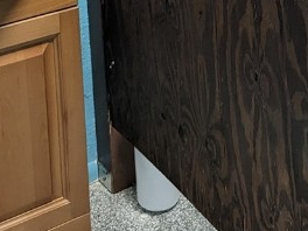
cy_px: -139
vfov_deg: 14.6
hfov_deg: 20.6
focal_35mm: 93
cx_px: 287
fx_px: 827
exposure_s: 1/40
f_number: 1.85
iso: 291
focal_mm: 6.81
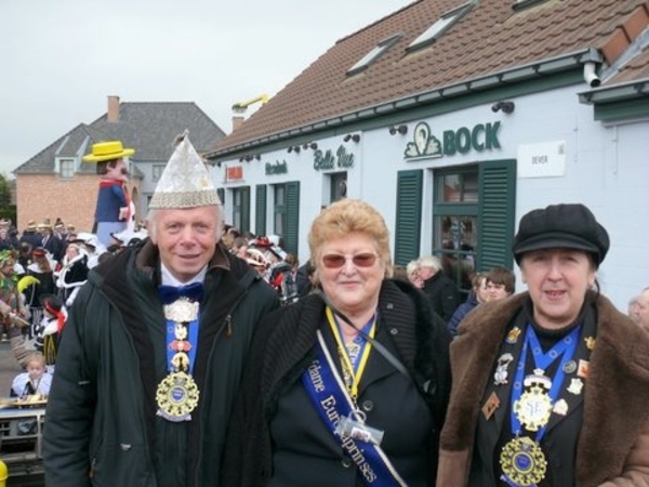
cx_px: 324
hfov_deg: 52.6
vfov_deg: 40.7
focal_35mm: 35
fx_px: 656
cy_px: 244
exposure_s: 1/125
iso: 100
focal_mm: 7.5
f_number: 4
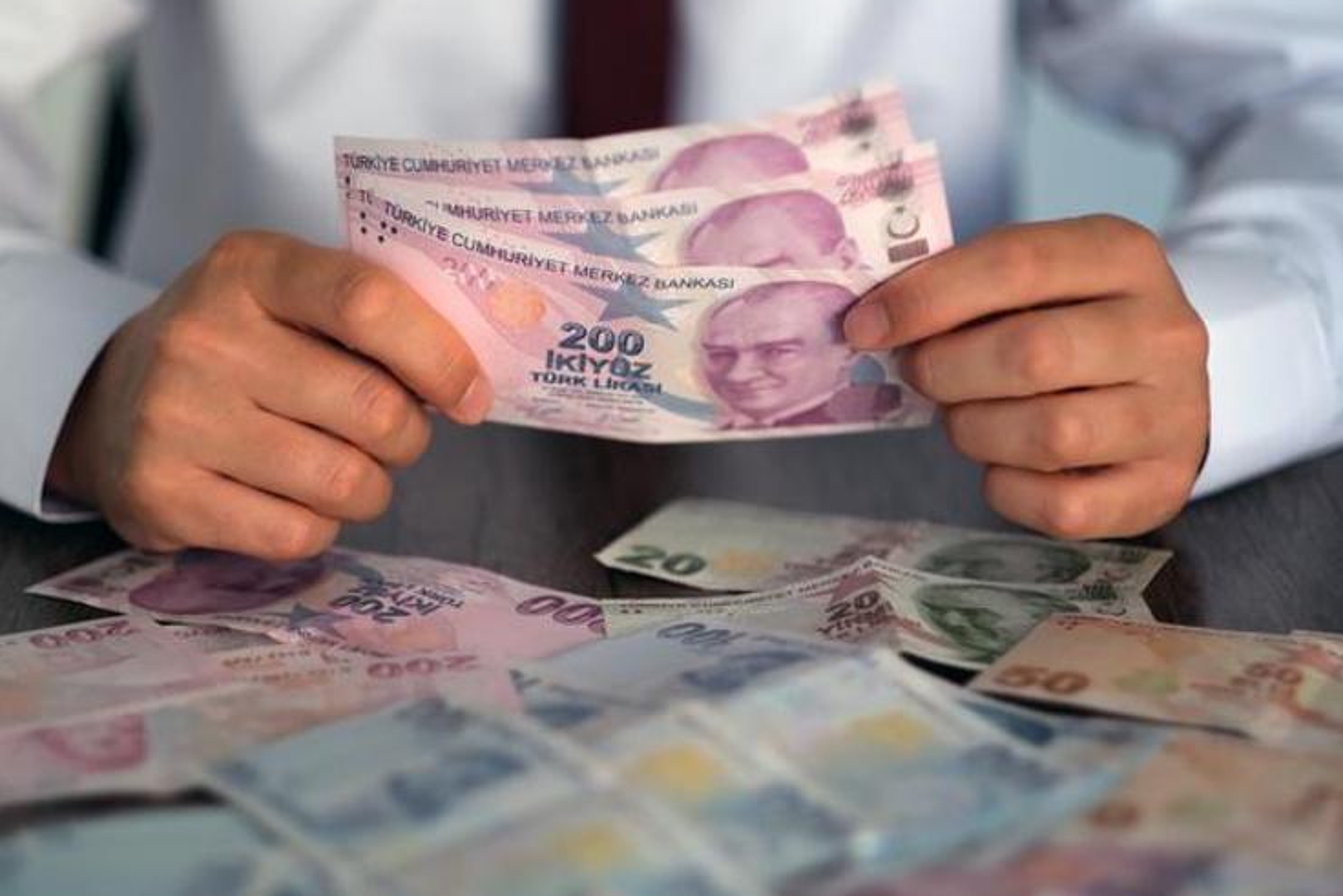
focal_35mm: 97
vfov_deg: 14.1
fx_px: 3619
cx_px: 599
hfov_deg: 21.0
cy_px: 444
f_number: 1.2
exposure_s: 1/1300
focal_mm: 56
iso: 160
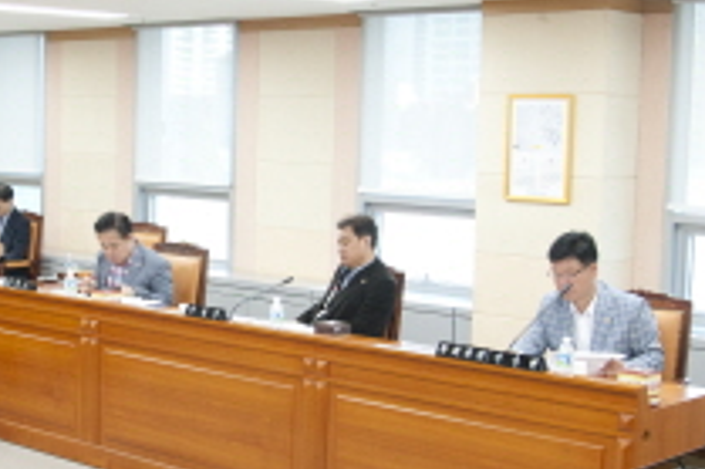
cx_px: 165
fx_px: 1350
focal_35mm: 69
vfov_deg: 19.7
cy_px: 267
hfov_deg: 28.8
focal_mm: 24
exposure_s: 1/125
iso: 1600
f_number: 4
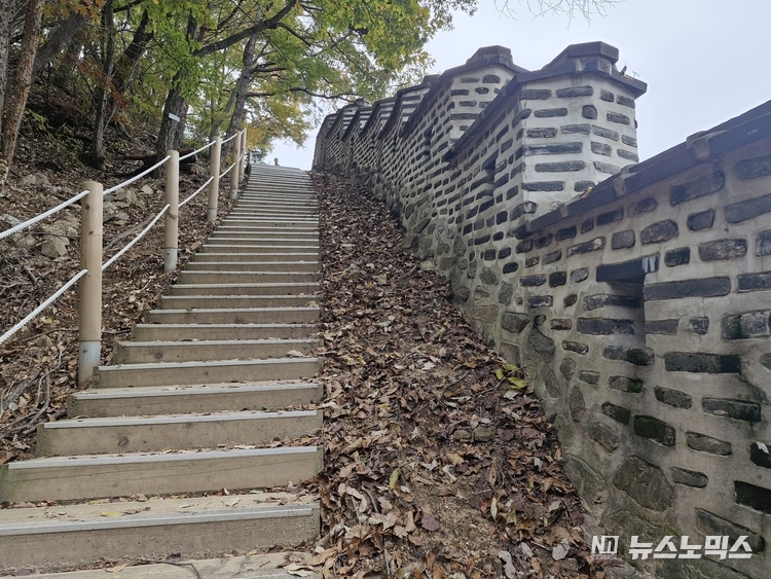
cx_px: 386
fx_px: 512
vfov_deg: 58.9
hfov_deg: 73.9
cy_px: 290
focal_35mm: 23
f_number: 1.8
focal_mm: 5.54
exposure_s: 1/180
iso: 64
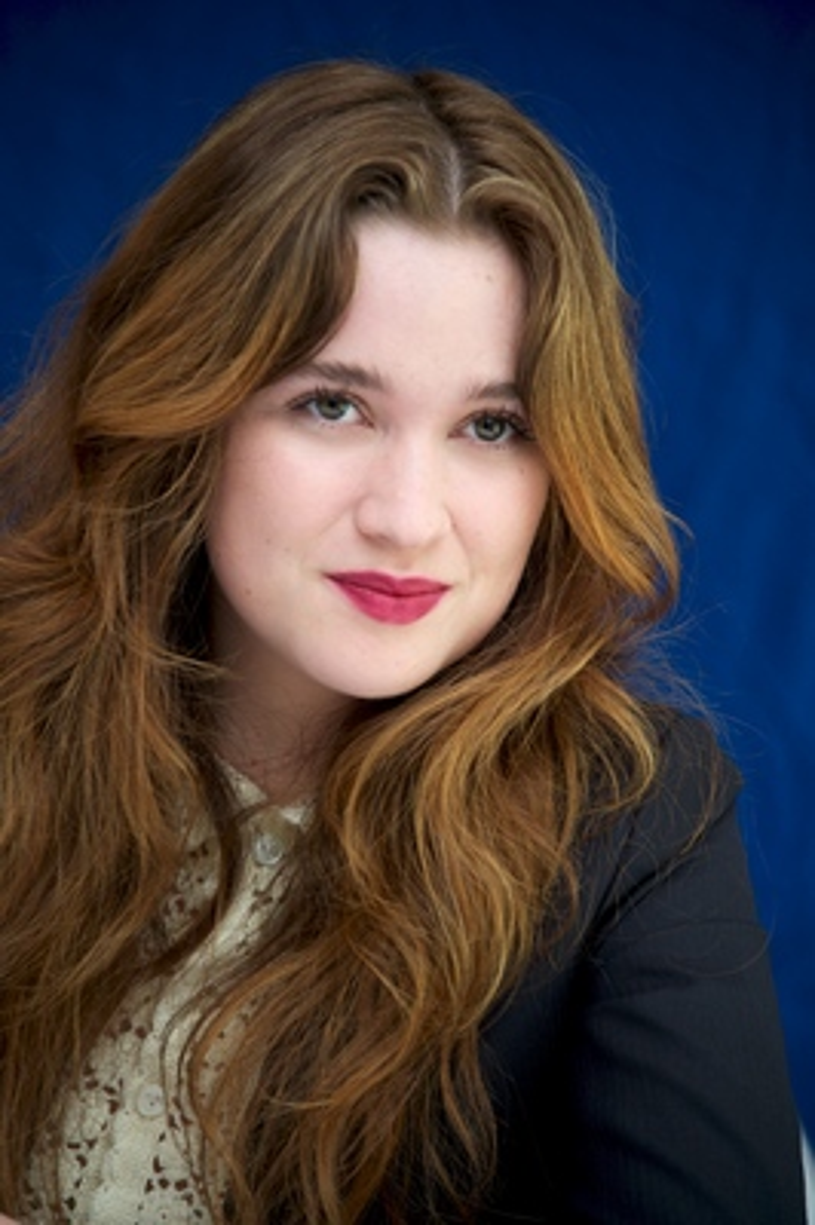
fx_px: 8504
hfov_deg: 5.5
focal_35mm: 250
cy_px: 612
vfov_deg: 8.2
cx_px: 408
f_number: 5.6
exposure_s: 1/60
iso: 500
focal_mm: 250
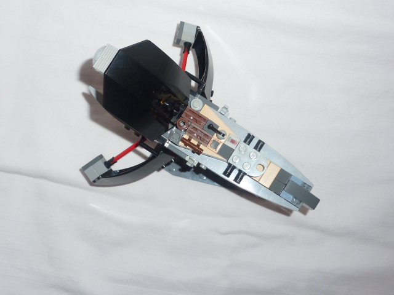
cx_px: 197
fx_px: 580
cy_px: 148
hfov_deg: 37.5
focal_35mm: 51
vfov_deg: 28.6
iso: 100
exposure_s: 1/30
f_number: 3.4
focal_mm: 4.7
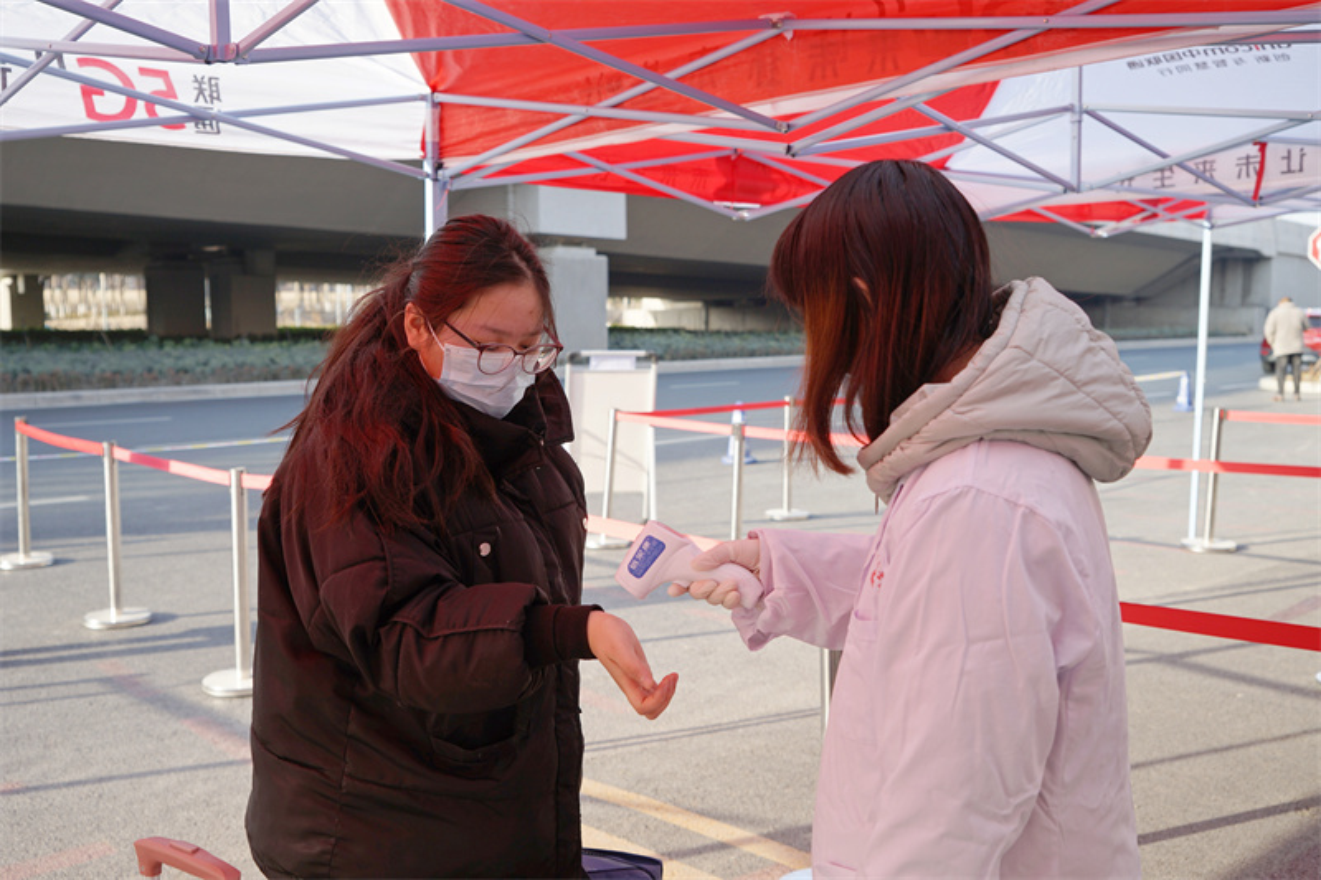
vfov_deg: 37.8
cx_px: 660
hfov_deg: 54.4
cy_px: 440
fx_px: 1284
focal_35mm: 35
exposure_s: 1/125
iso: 100
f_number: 5
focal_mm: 35
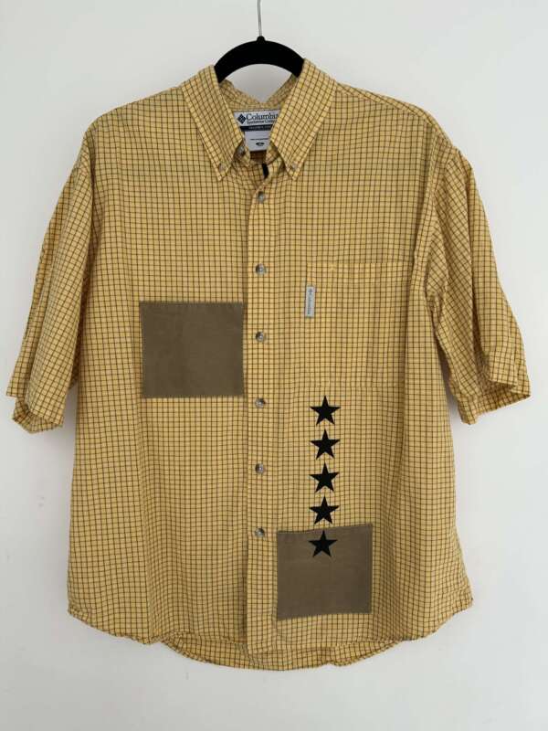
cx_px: 274
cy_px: 366
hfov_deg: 53.1
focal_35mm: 26
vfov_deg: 67.3
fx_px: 549
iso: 50
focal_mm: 5.7
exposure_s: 1/359
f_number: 1.5
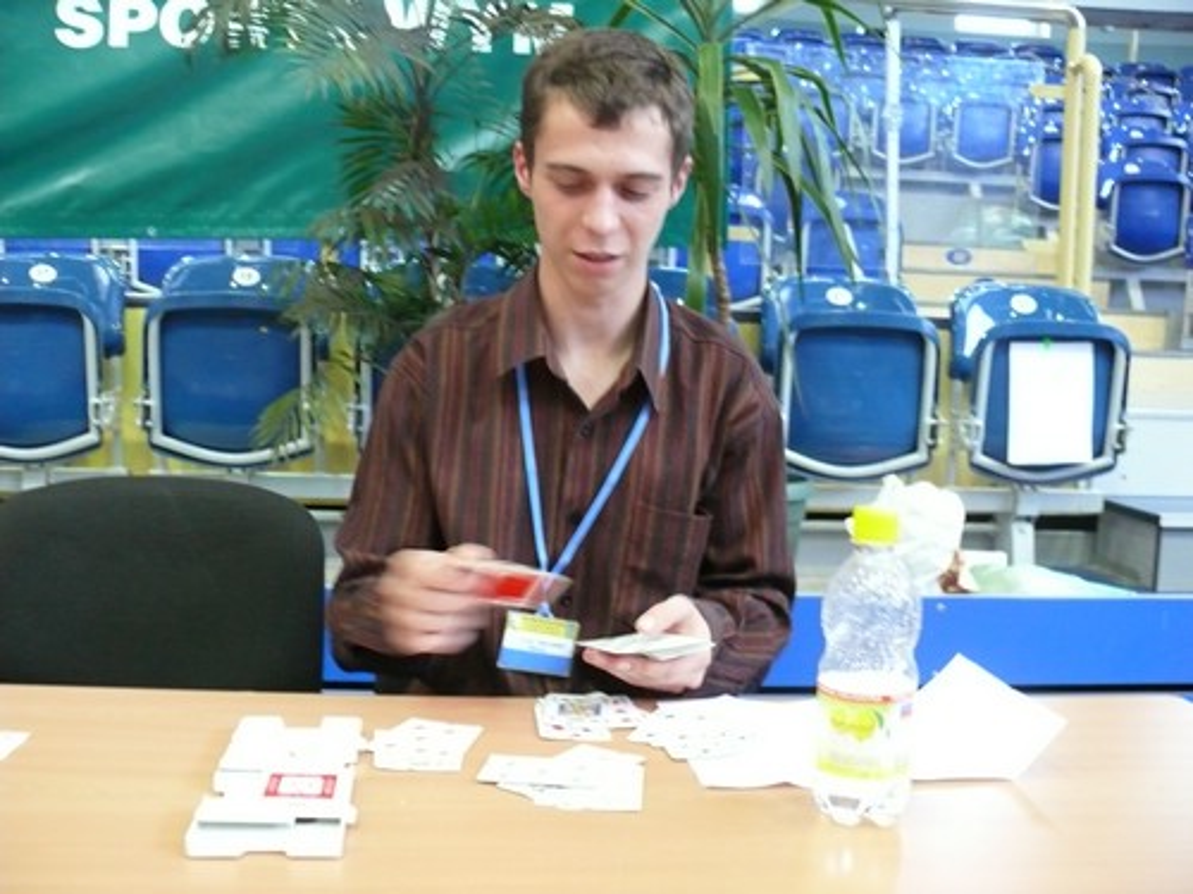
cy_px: 447
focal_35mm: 35
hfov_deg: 52.6
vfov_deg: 40.7
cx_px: 596
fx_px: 1206
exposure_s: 1/15
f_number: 2.8
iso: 400
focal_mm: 7.4
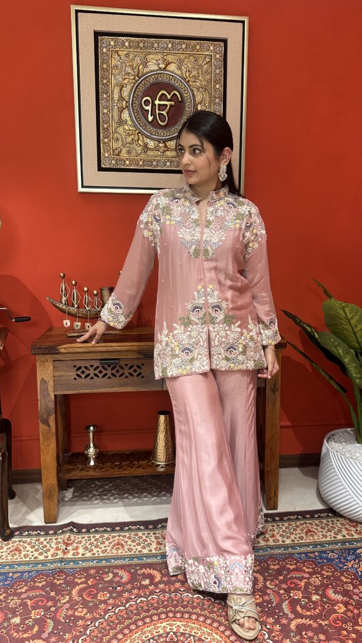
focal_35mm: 27
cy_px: 312
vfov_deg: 69.8
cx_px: 210
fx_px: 461
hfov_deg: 42.8
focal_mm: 6.86
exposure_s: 1/100
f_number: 1.78
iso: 200
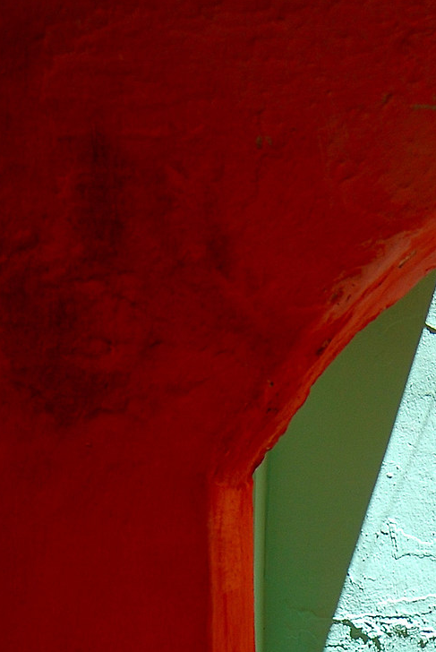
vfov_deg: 21.6
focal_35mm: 89
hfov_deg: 14.8
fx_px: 1613
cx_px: 557
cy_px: 718
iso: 100
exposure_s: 1/160
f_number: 6.3
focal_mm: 18
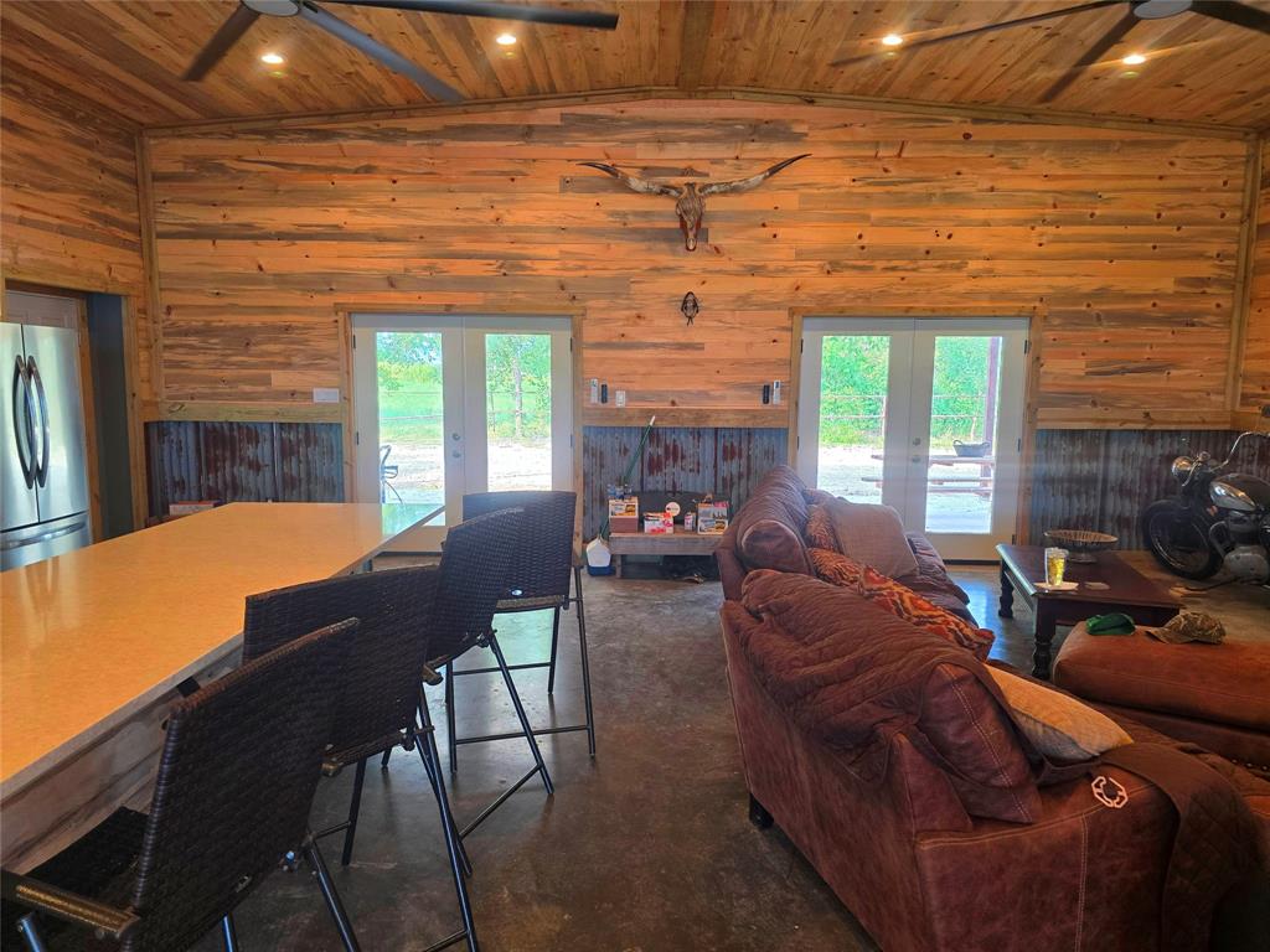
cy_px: 476
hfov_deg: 73.9
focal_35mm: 23
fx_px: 844
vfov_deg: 58.9
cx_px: 635
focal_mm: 6.3
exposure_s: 1/120
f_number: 1.7
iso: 160
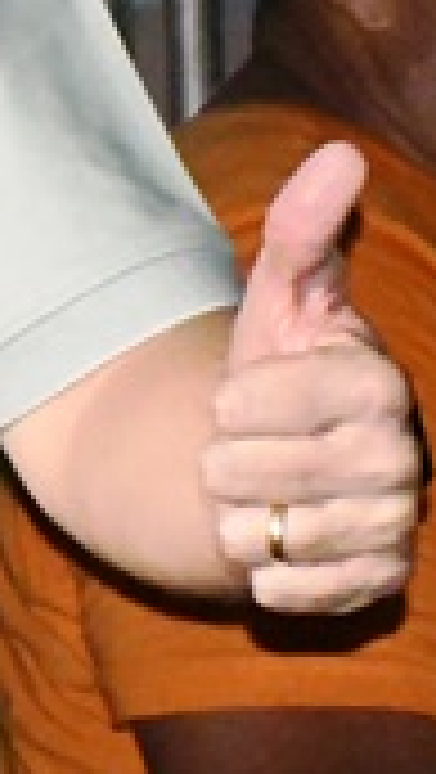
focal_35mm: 468
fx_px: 9600
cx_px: -1699
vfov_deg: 4.6
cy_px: 20
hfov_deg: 2.5
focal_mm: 50
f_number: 13
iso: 16000
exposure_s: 1/250
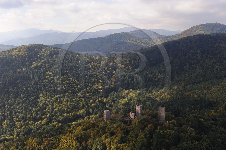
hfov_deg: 48.5
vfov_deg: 33.3
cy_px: 75
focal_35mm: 40
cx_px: 113
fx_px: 251
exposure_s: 1/640
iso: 200
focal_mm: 40
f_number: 4.5
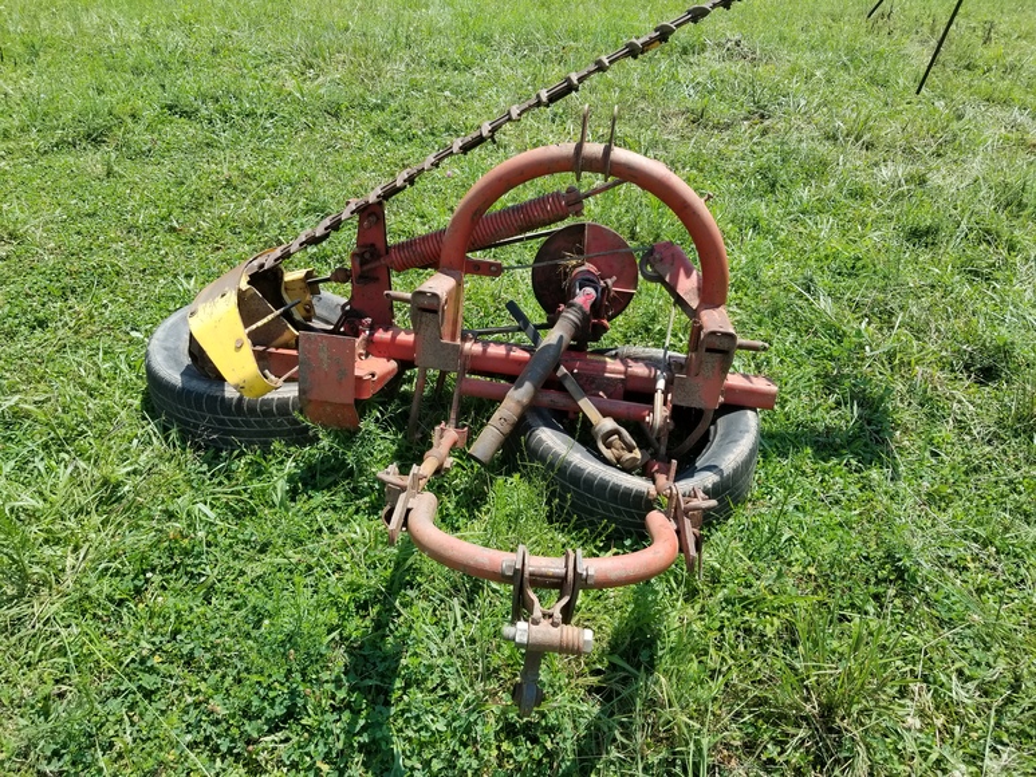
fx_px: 778
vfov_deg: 53.1
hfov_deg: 67.3
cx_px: 518
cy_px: 388
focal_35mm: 26
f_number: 1.7
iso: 50
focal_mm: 4.25
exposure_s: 1/1232
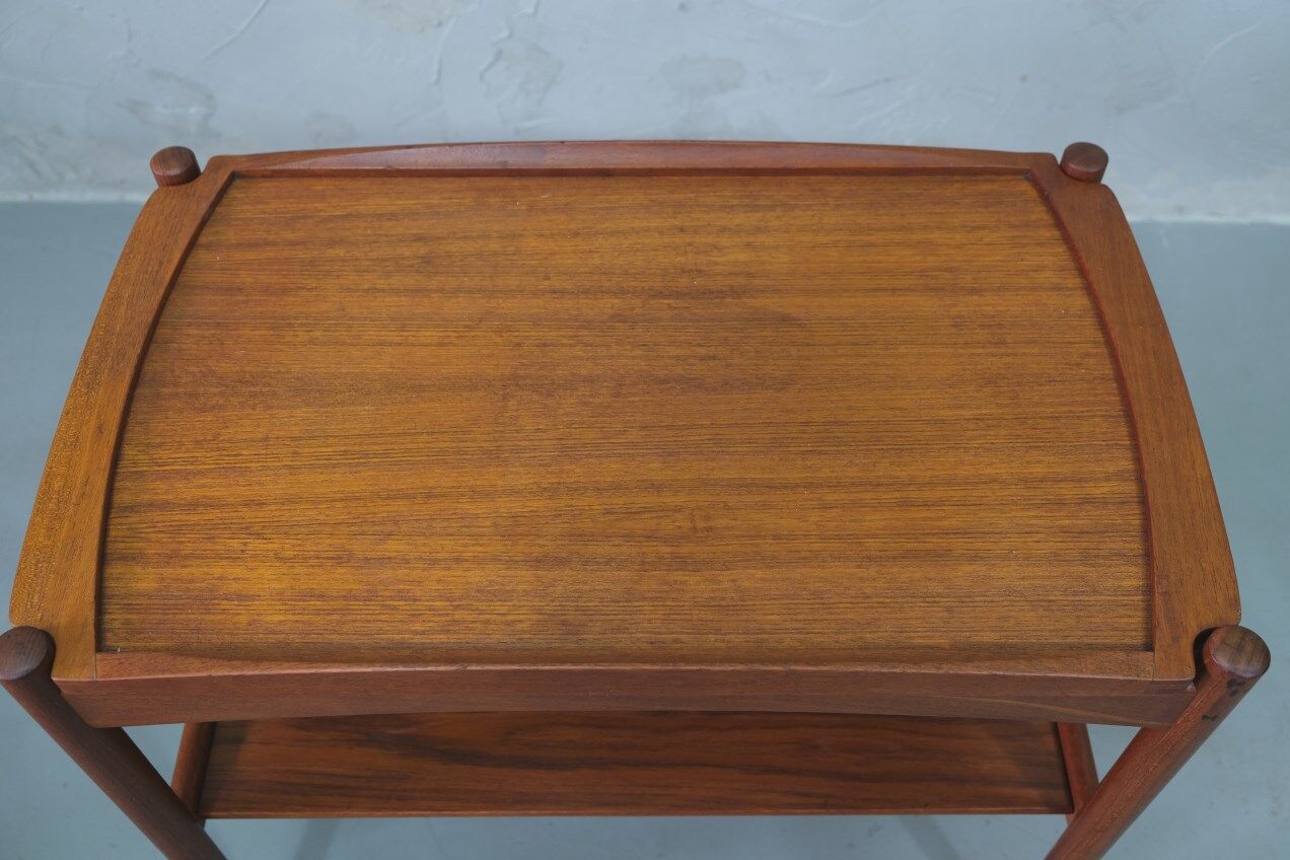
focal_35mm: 33
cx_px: 645
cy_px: 430
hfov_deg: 57.2
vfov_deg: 40.0
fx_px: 1182
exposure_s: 1/30
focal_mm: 22.3
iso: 500
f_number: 3.2
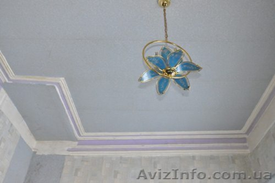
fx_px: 252
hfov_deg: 57.3
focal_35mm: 33
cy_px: 92
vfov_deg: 39.9
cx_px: 138
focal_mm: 22
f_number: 7.1
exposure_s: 1/100
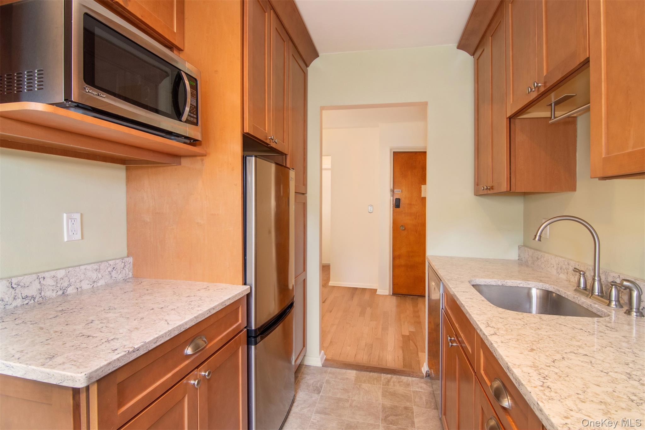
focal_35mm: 16
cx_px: 322
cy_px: 215
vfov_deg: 72.0
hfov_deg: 95.0
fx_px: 296
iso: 640
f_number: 11
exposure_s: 1/20
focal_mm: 11
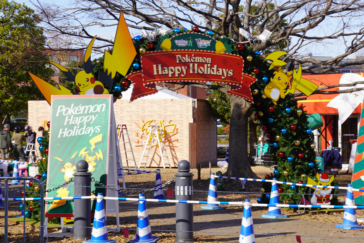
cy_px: 122
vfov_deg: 14.0
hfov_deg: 20.9
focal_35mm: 98
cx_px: 182
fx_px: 986
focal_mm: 65
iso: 100
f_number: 9
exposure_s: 1/160
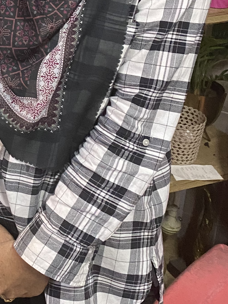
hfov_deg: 17.3
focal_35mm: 78
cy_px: -6
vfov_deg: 23.8
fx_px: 685
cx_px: -99
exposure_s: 1/50
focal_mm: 4.25
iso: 400
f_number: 1.8
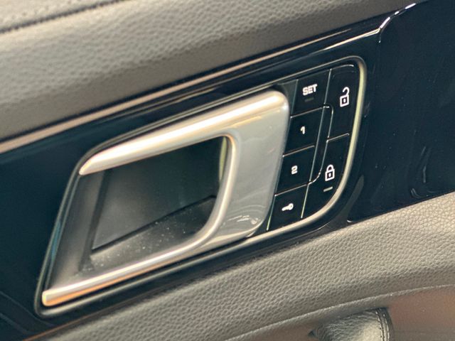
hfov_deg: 25.3
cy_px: 170
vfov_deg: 19.1
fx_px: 1012
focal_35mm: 77
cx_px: 228
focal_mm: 9
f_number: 2.8
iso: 500
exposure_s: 1/24
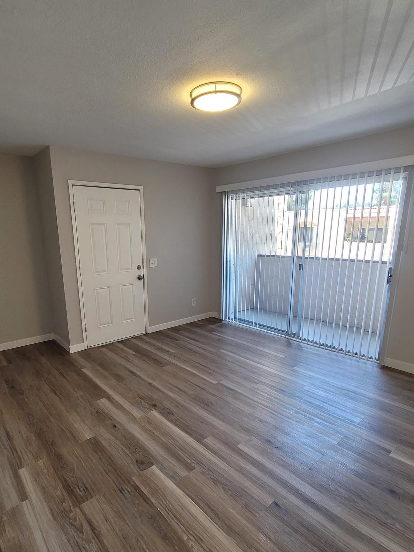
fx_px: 287
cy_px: 306
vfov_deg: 87.4
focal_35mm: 18
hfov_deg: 71.3
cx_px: 183
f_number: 2.2
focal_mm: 2.2
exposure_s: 1/60
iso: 100
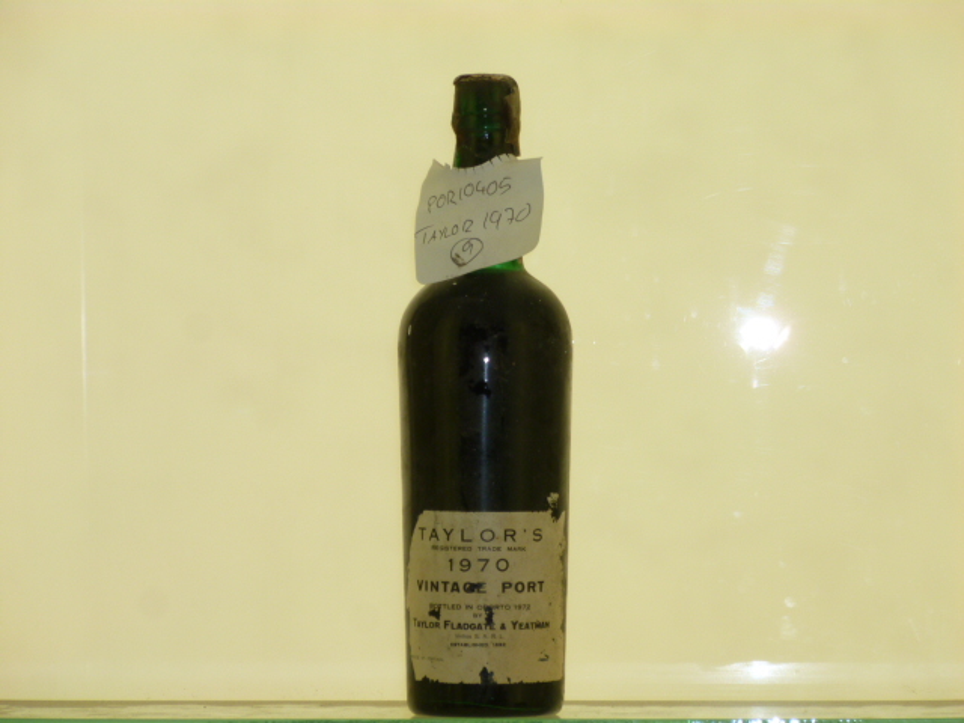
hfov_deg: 11.5
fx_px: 4790
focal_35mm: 172
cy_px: 362
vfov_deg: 8.6
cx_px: 482
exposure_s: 1/250
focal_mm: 30.7
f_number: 5.4
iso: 100
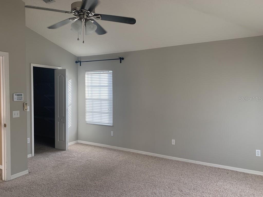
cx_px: 132
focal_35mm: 26
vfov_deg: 53.1
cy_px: 98
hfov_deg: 67.3
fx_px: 198
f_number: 1.8
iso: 50
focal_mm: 4.25
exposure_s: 1/122
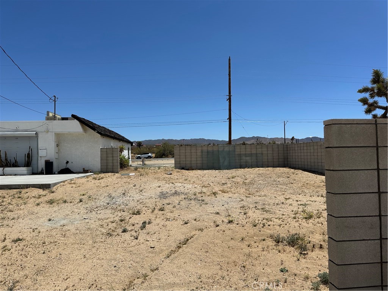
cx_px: 194
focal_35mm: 24
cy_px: 146
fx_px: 269
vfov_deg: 56.8
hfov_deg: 71.6
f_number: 1.78
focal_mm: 6.86
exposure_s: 1/8929
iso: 80
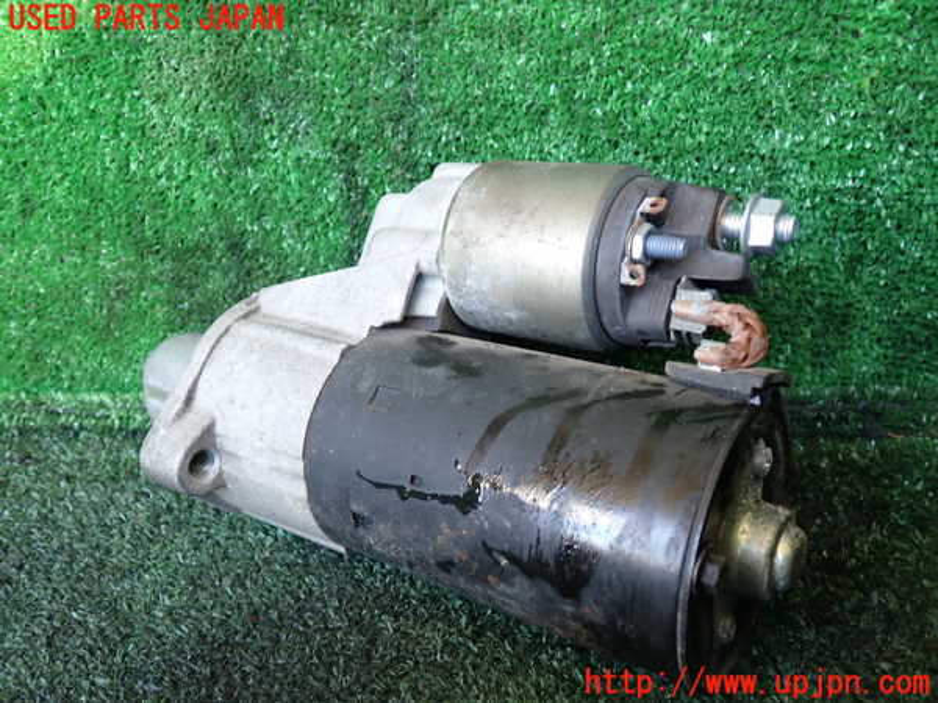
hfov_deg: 60.0
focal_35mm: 30
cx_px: 469
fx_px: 813
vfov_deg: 46.8
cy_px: 352
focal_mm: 5.4
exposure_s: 1/40
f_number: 2.3
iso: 200
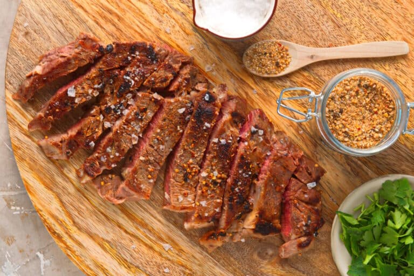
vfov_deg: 17.5
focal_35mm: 78
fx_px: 897
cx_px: 207
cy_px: 138
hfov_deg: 26.0
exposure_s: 1/100
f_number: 11
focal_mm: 52
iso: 100
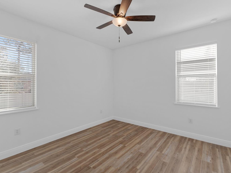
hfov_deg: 91.0
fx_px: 113
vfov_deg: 74.7
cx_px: 119
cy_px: 84
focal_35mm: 17
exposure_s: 1/5
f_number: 8
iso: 100
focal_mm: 10
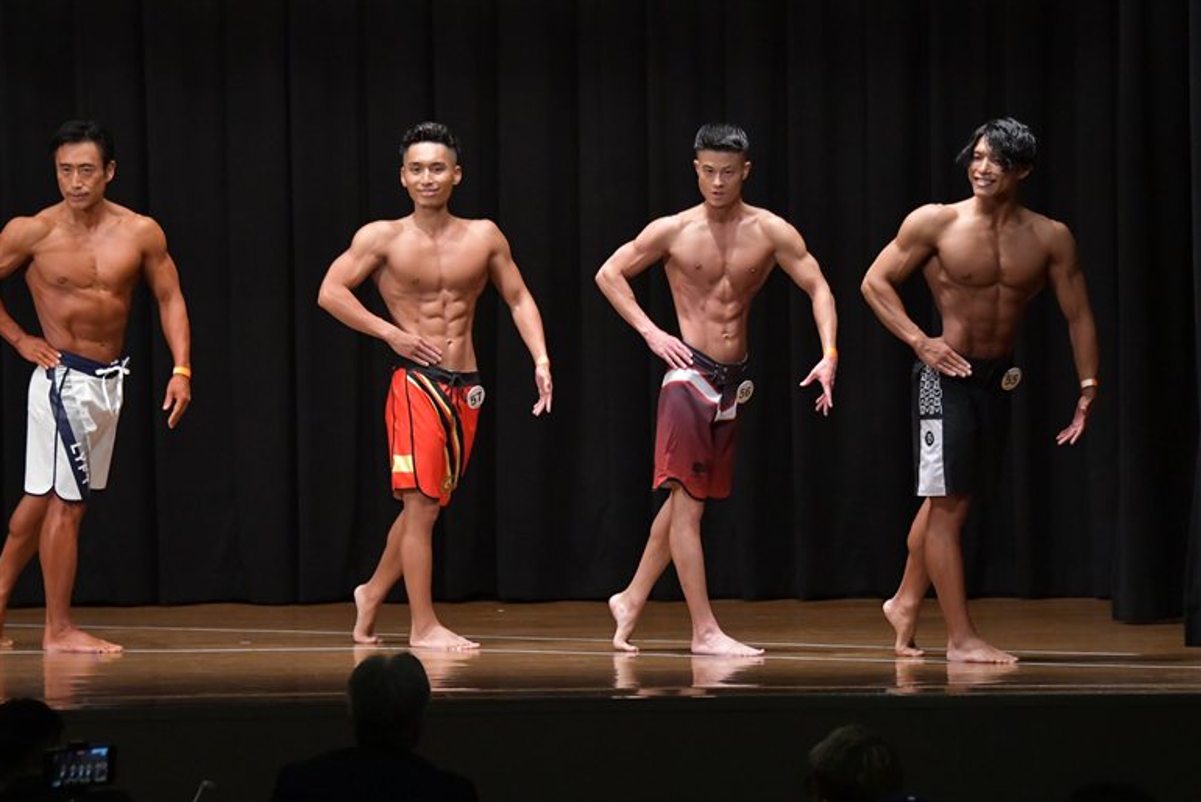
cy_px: 401
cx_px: 600
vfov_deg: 7.5
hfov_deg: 11.2
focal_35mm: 184
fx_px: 6140
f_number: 5.6
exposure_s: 1/400
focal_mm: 122
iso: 5000
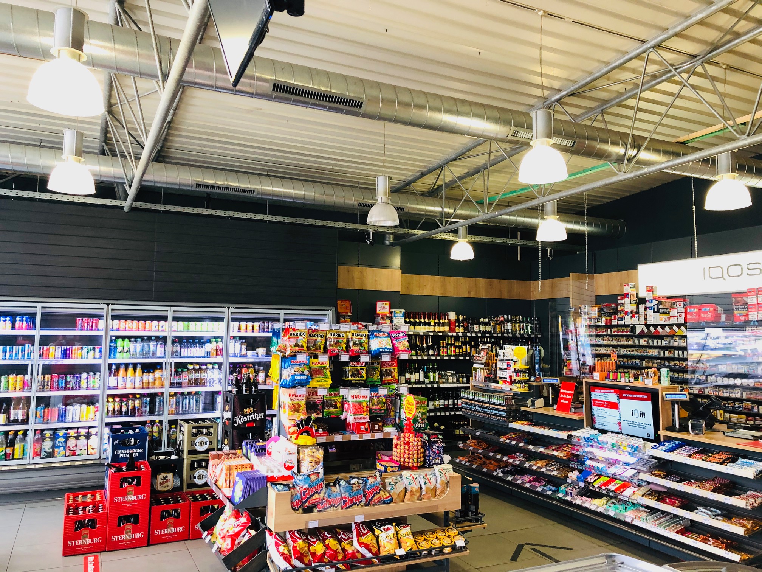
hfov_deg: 63.4
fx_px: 616
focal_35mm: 28
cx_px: 381
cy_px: 286
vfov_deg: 49.7
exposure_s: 1/20
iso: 40
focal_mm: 4
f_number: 1.8
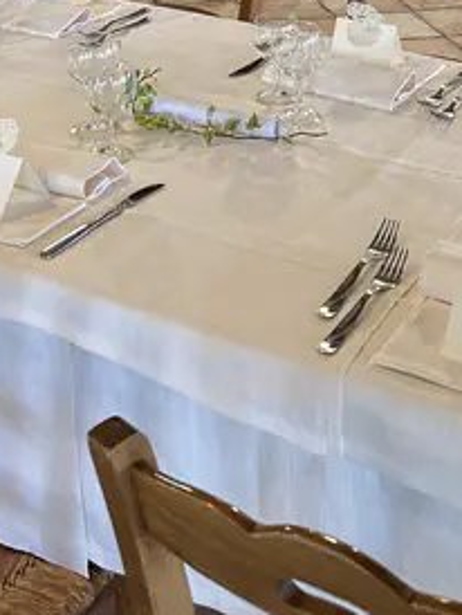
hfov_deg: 21.0
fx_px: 1244
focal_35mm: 70
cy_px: -193
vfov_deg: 24.2
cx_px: 256
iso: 160
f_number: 1.78
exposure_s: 1/100
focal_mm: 6.86
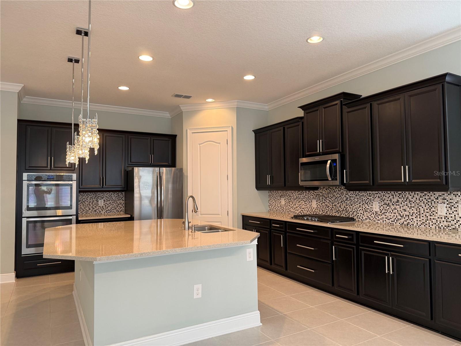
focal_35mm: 24
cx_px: 230
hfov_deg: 71.6
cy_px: 173
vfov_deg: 56.8
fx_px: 320
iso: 160
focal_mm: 6.76
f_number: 1.78
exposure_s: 1/60
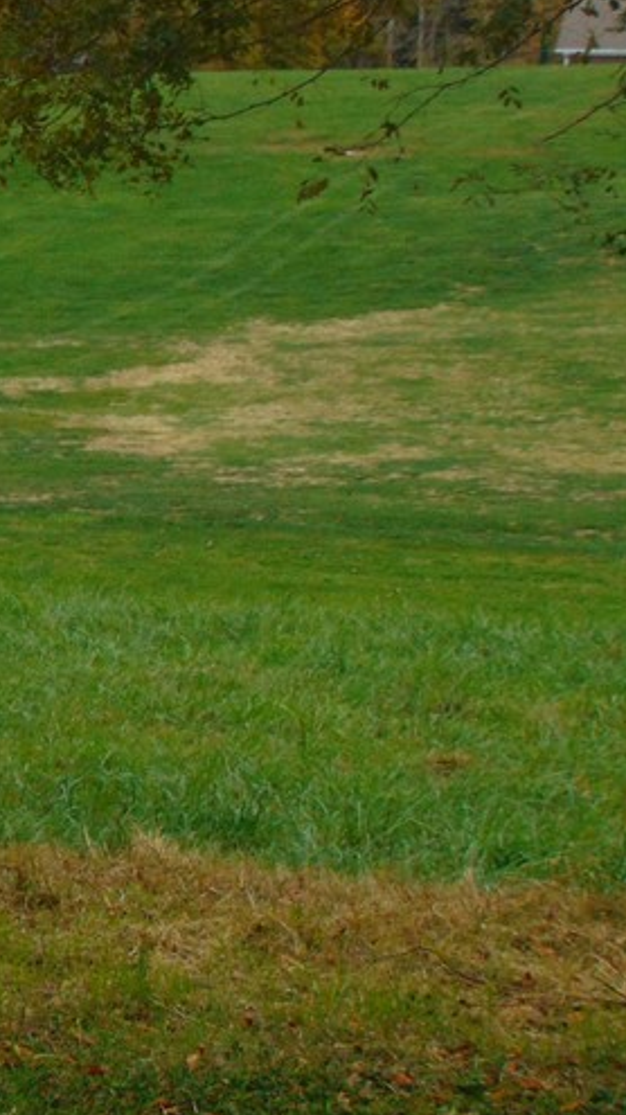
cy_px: 451
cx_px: -522
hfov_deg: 7.3
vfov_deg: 13.4
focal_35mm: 160
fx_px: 4727
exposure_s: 1/200
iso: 80
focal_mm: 12.8
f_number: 3.7
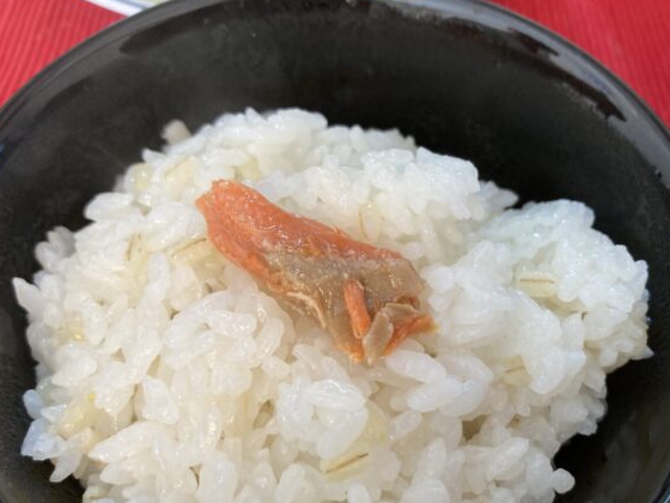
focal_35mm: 33
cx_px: 351
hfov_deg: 55.3
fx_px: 639
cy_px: 288
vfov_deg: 42.8
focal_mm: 3.99
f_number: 1.8
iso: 80
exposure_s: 1/60
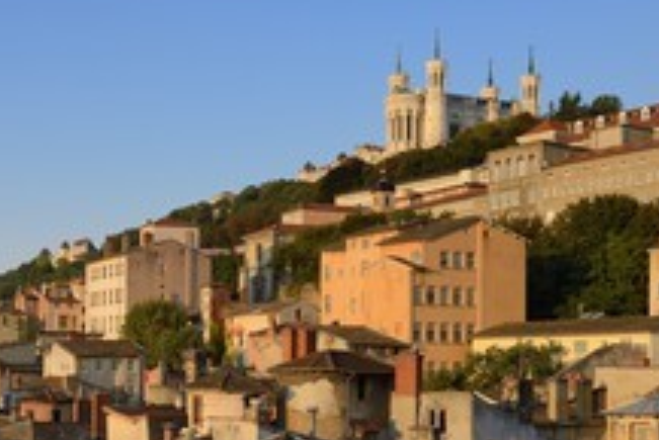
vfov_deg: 22.2
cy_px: 379
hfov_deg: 31.9
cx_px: 73
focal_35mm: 60
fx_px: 1099
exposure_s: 1/125
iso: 200
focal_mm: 31
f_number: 14
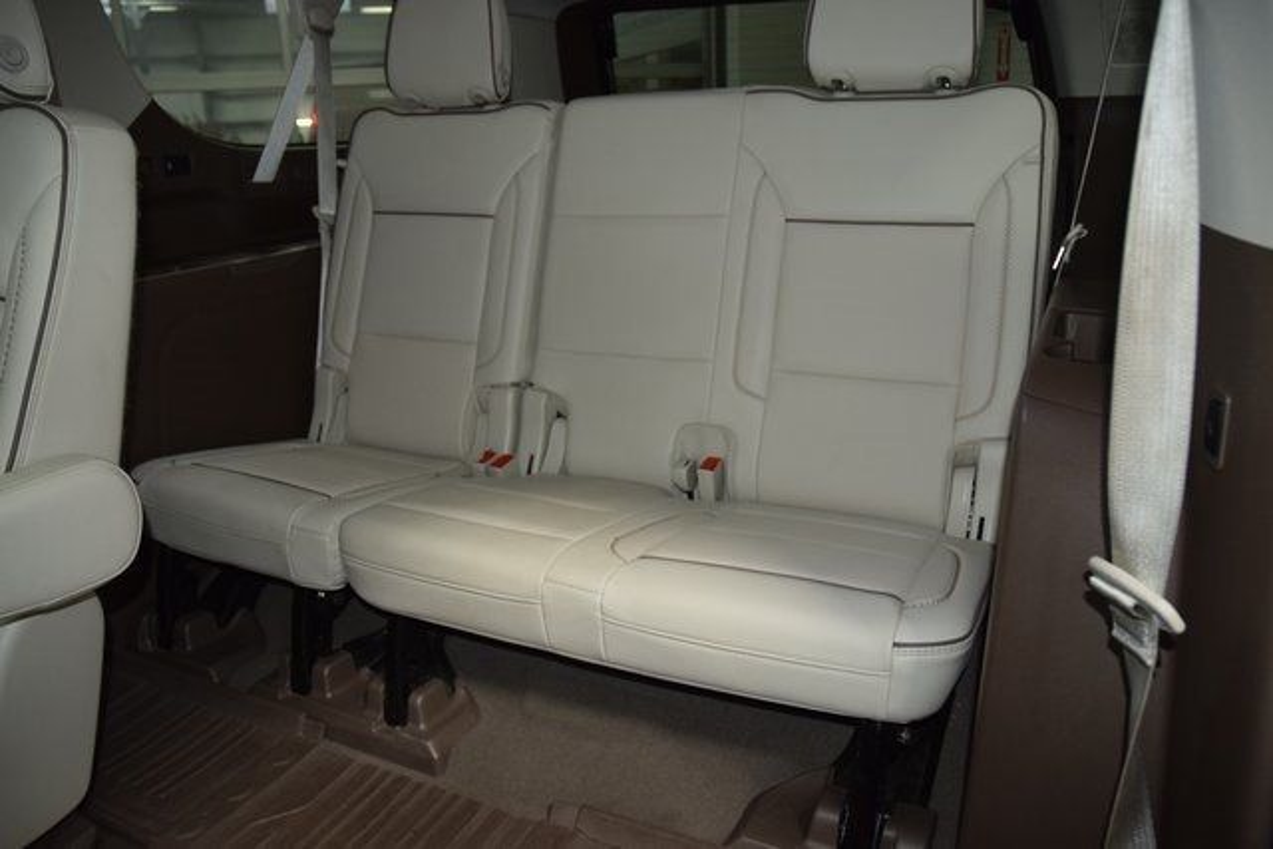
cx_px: 636
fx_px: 955
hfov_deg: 67.4
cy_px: 424
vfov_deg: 48.0
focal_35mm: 27
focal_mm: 18
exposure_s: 1/60
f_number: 3.5
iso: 900
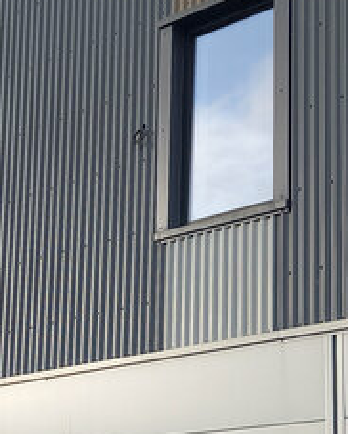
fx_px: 1324
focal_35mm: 103
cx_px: 75
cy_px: 323
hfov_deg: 14.9
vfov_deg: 18.5
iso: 50
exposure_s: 1/284
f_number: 1.8
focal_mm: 4.65
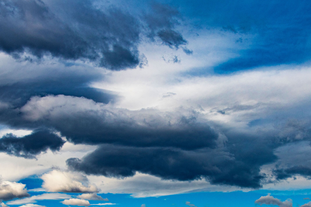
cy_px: 160
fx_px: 638
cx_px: 176
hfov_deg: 27.4
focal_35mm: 74
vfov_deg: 18.3
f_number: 5.6
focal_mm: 29
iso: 110
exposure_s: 1/1000
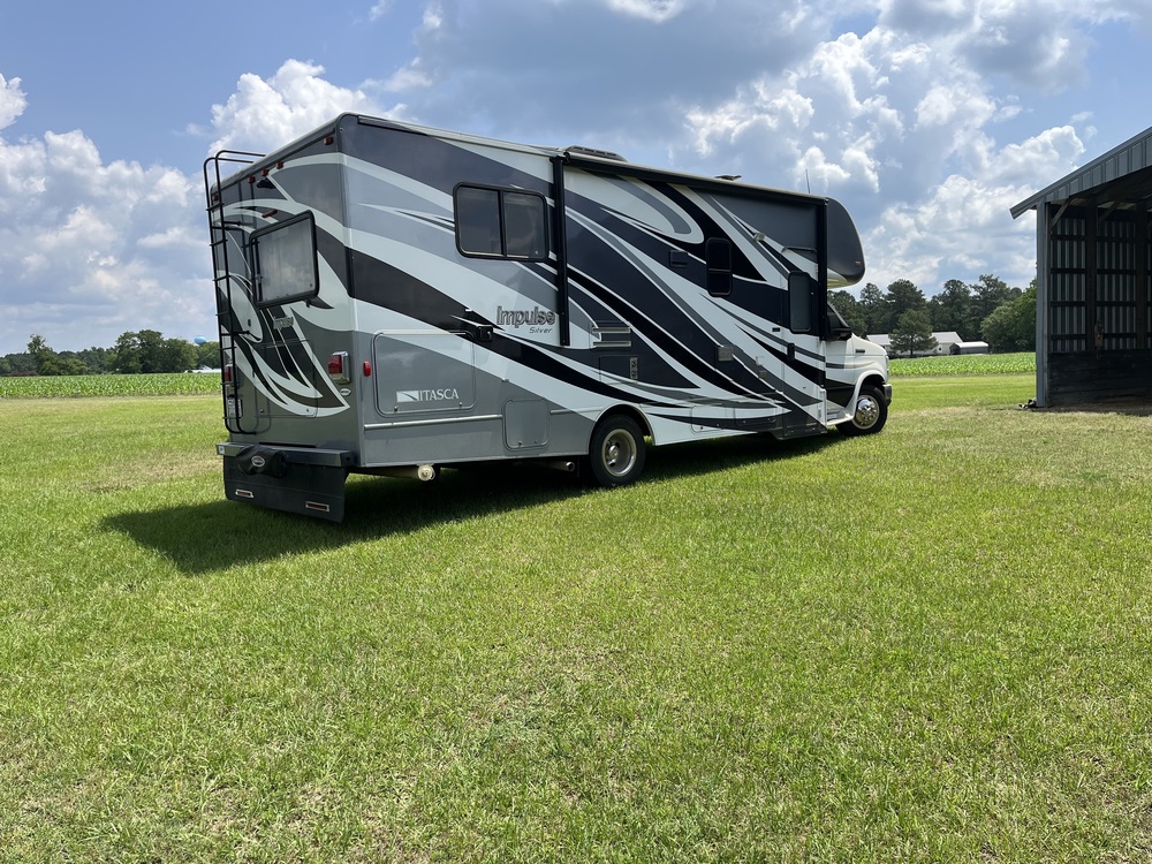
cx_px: 576
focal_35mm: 26
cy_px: 432
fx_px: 865
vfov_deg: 53.1
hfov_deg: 67.3
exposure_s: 1/3215
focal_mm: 5.1
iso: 50
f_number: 1.6
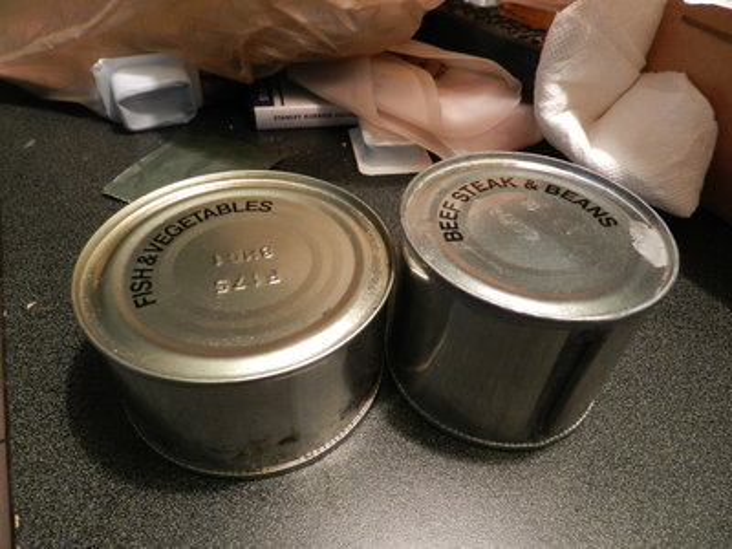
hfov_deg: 73.9
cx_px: 366
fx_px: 486
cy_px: 274
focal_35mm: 23
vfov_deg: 58.9
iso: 400
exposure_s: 1/13
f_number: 3.4
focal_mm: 4
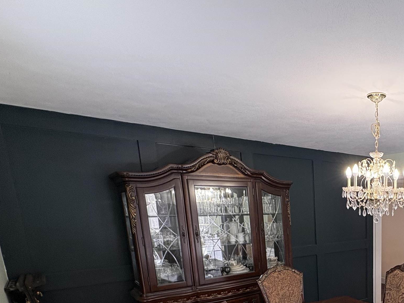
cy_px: 273
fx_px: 327
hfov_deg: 55.0
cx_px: 365
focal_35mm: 28
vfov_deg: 45.1
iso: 160
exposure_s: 1/60
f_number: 2.2
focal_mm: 2.22
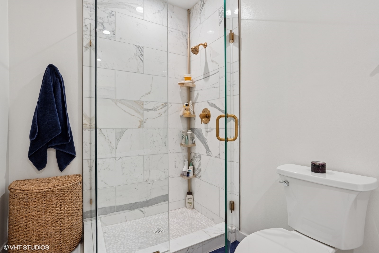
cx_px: 190
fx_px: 168
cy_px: 126
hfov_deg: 96.7
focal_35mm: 16
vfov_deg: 73.7
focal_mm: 16
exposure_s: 1/13
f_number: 8
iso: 320
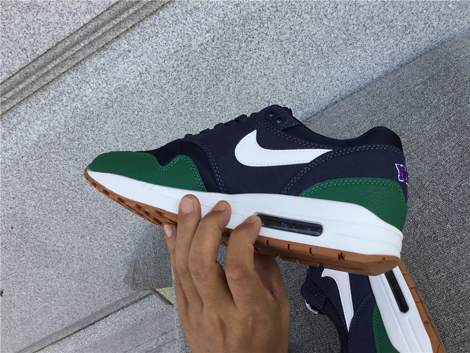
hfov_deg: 58.4
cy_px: 176
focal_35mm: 31
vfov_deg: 45.4
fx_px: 421
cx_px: 235
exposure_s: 1/313
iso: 25
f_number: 2.4
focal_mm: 3.3
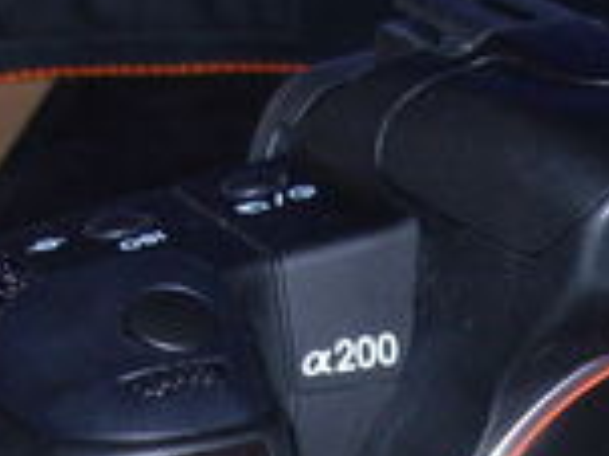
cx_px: 504
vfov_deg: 9.0
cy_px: 670
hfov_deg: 12.2
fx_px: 2830
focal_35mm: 161
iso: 50
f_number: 2.9
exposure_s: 1/32
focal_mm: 6.3
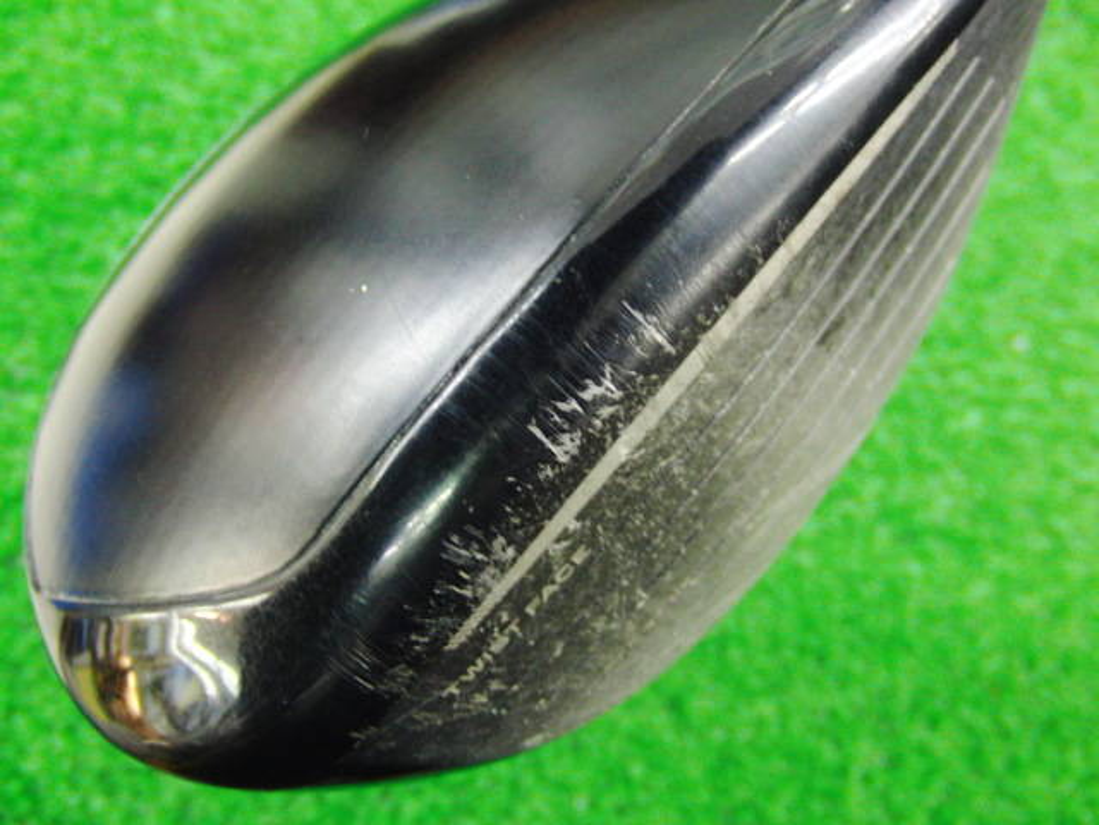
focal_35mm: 37
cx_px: 550
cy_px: 412
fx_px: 1175
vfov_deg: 38.7
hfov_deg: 50.1
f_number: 3.6
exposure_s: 1/13
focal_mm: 6.42
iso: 400
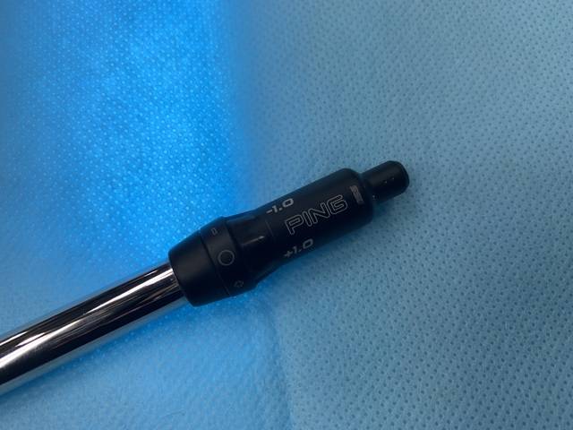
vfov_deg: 53.1
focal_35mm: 26
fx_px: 430
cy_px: 215
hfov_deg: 67.3
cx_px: 286
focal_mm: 4.25
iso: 40
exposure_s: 1/120
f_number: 1.8
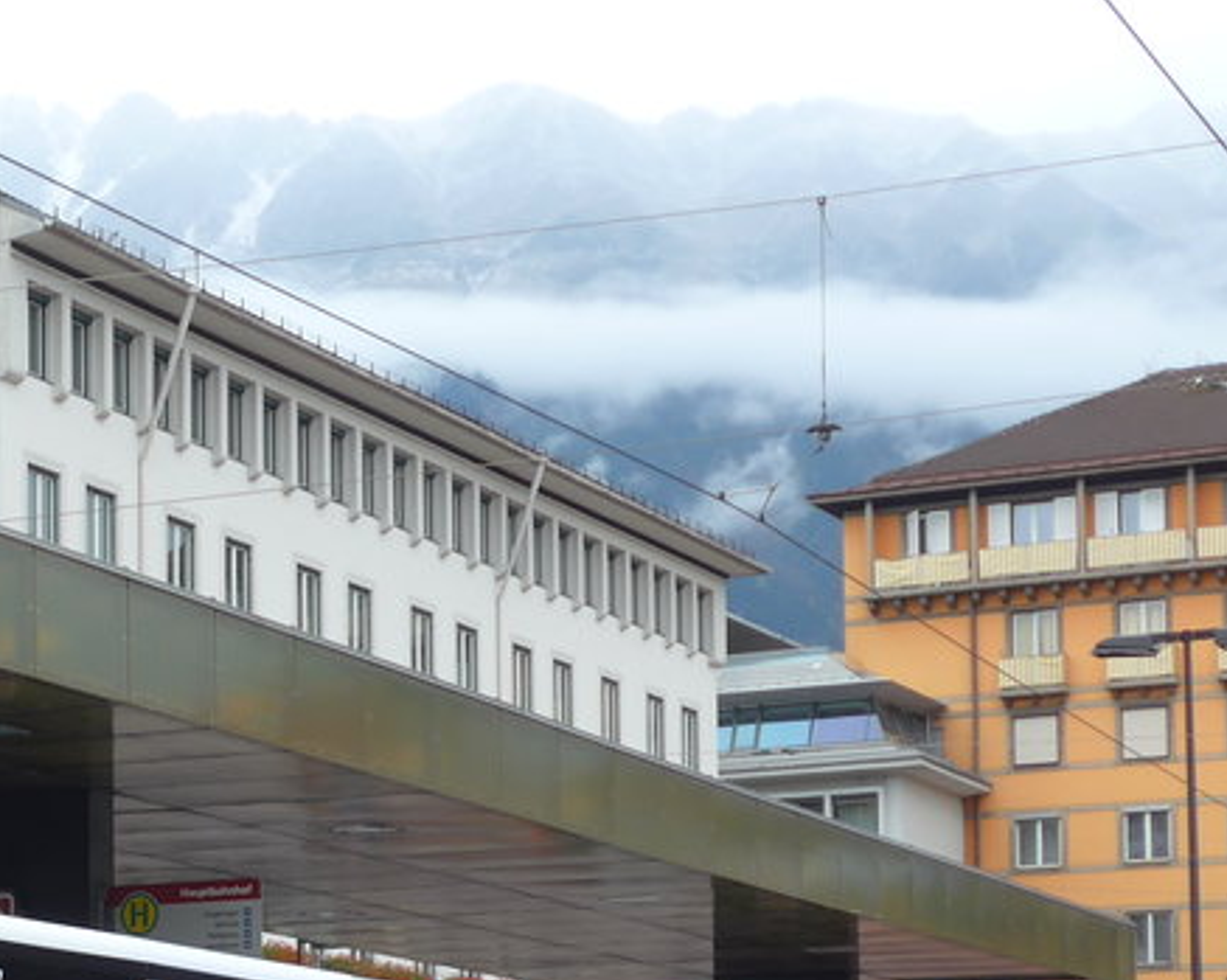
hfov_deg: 17.2
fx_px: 3992
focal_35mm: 110
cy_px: 1050
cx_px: 104
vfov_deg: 13.7
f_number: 2.8
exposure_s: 1/320
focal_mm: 8.4
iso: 80
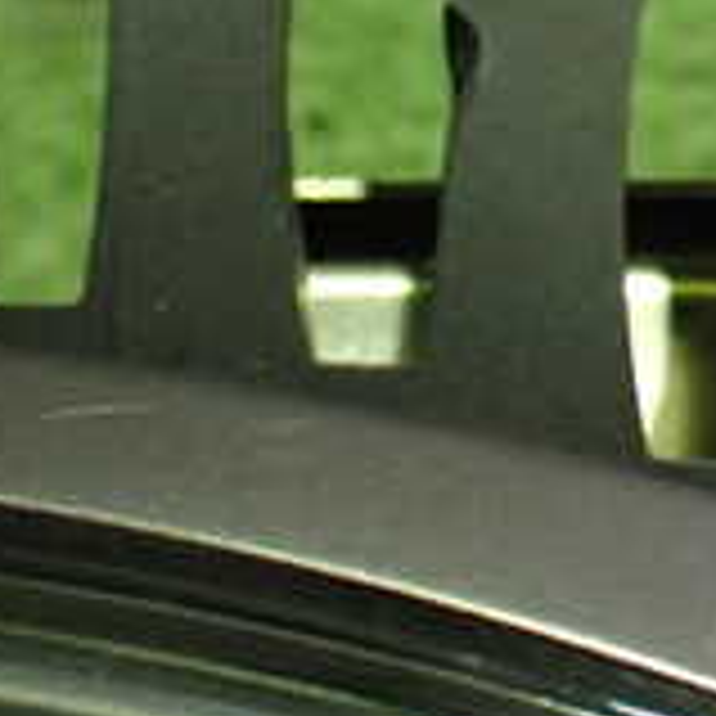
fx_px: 2340
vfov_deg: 17.3
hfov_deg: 17.0
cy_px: 171
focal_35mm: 100
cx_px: 743
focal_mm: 5.4
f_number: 2.3
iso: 1000
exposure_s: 1/30
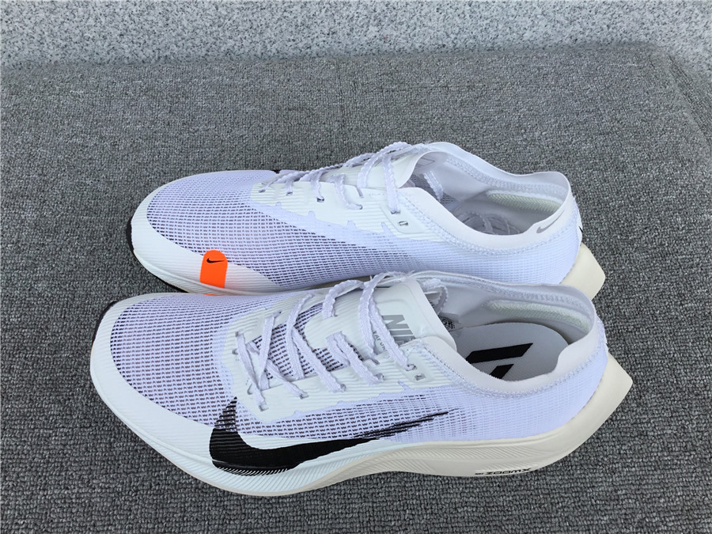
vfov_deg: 45.4
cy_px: 267
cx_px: 356
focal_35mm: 31
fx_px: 638
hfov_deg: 58.4
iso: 25
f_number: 2.4
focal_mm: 3.3
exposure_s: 1/515
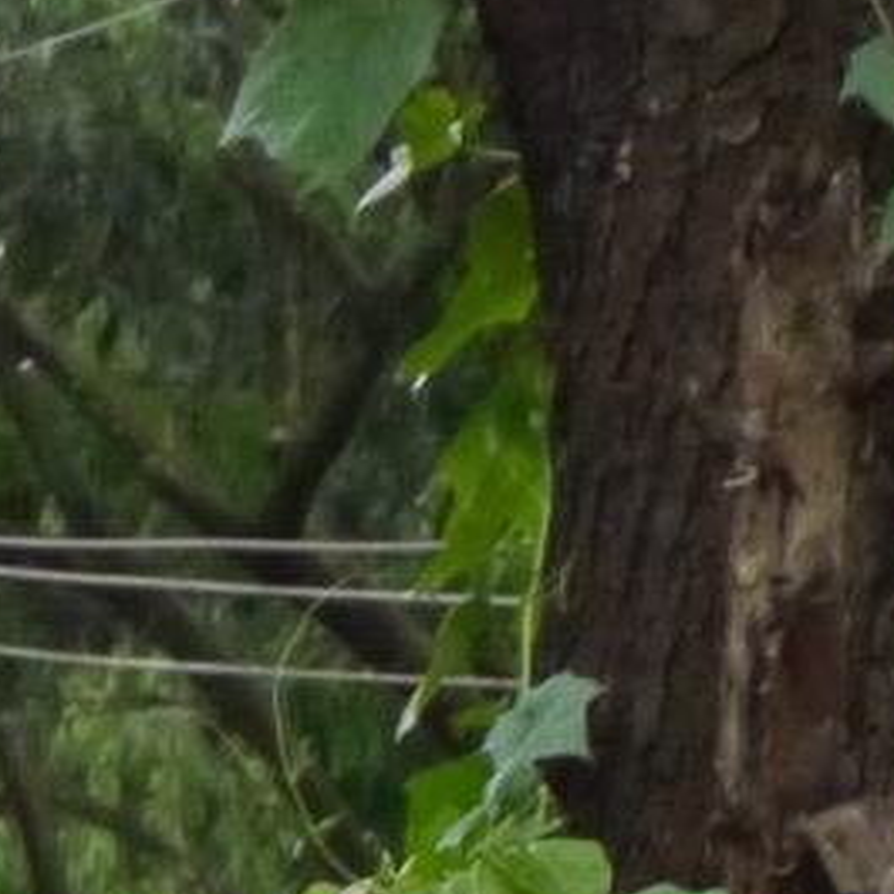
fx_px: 20979
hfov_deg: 2.4
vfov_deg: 2.4
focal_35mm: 718
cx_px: -729
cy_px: 3805
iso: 1600
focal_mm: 42
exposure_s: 1/400
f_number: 9
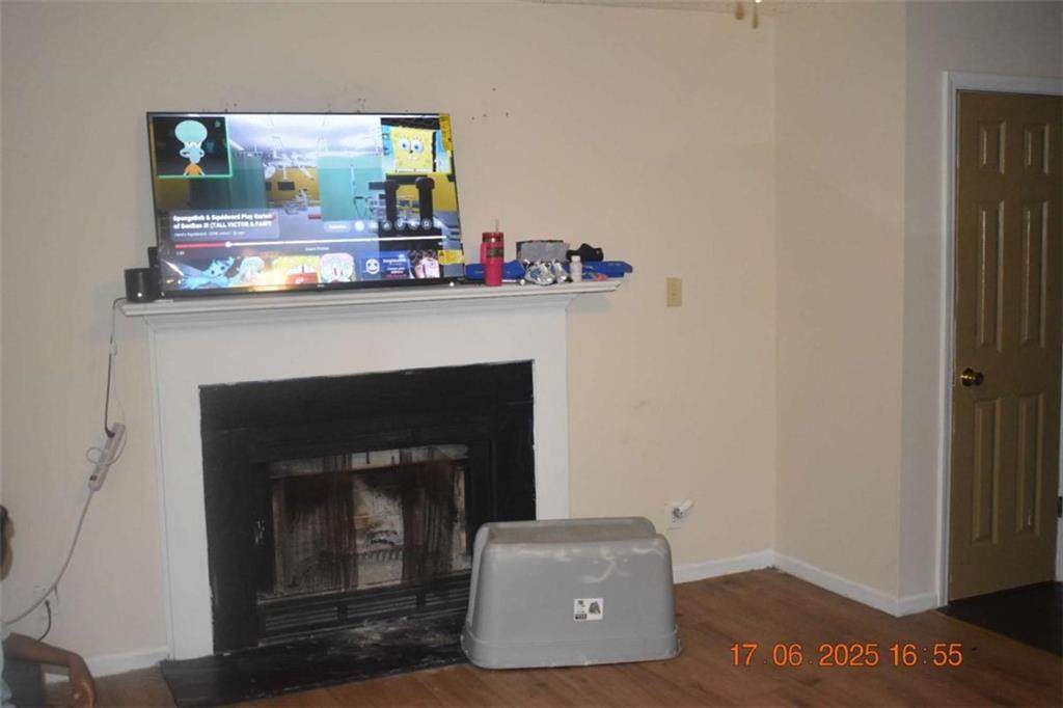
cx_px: 532
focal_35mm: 40
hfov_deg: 47.9
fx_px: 1195
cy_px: 354
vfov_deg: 33.0
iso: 2200
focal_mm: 27
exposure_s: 1/60
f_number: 4
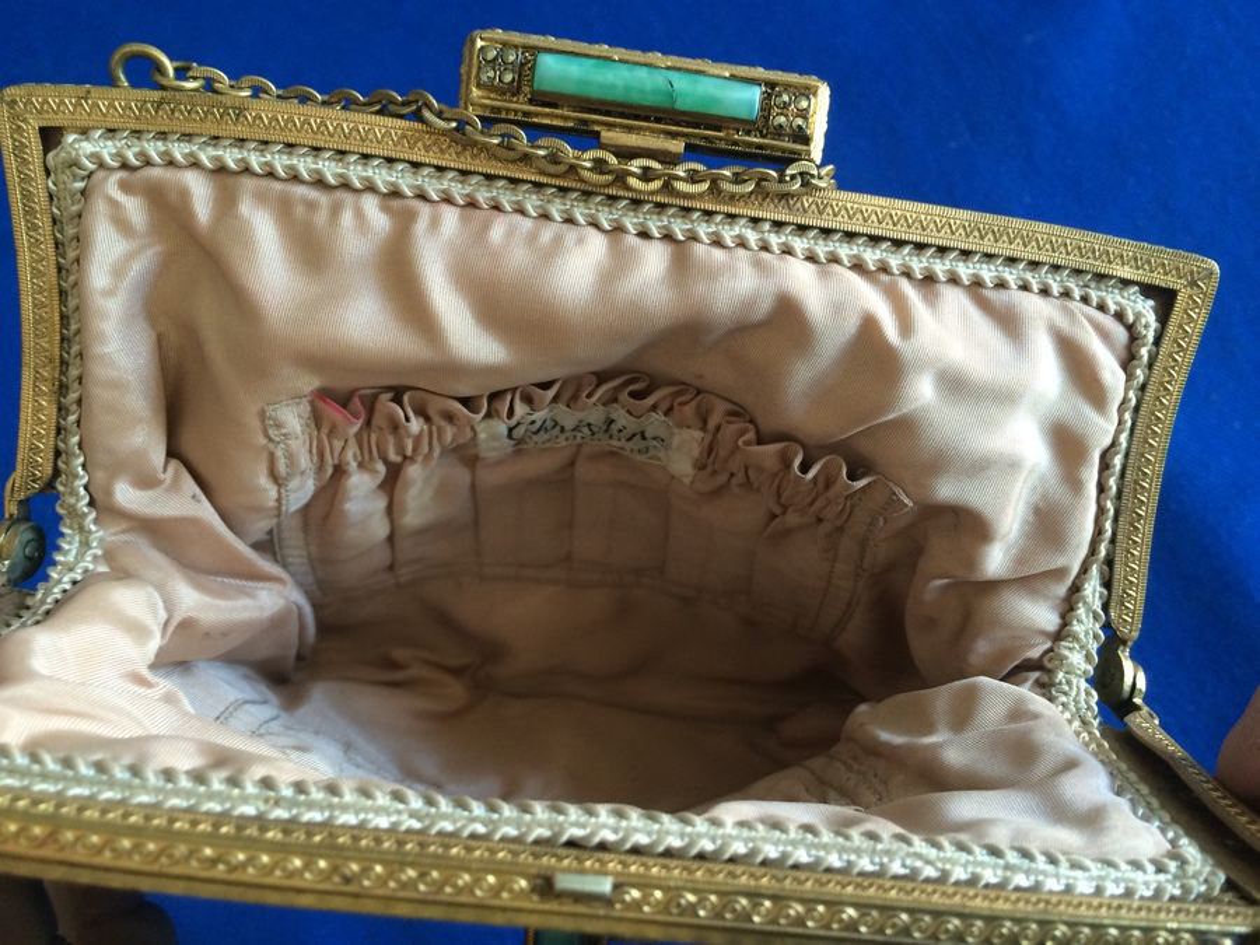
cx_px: 630
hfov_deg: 61.7
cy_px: 472
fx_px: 1056
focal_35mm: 29
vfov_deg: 48.2
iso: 80
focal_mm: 4.15
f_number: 2.2
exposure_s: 1/30
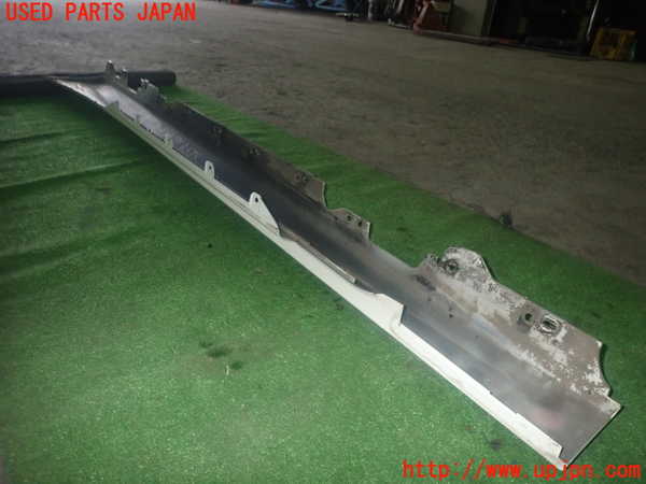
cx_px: 323
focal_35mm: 25
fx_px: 467
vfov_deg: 54.9
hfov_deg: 69.4
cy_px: 242
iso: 400
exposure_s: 1/30
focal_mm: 4.5
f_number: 5.6
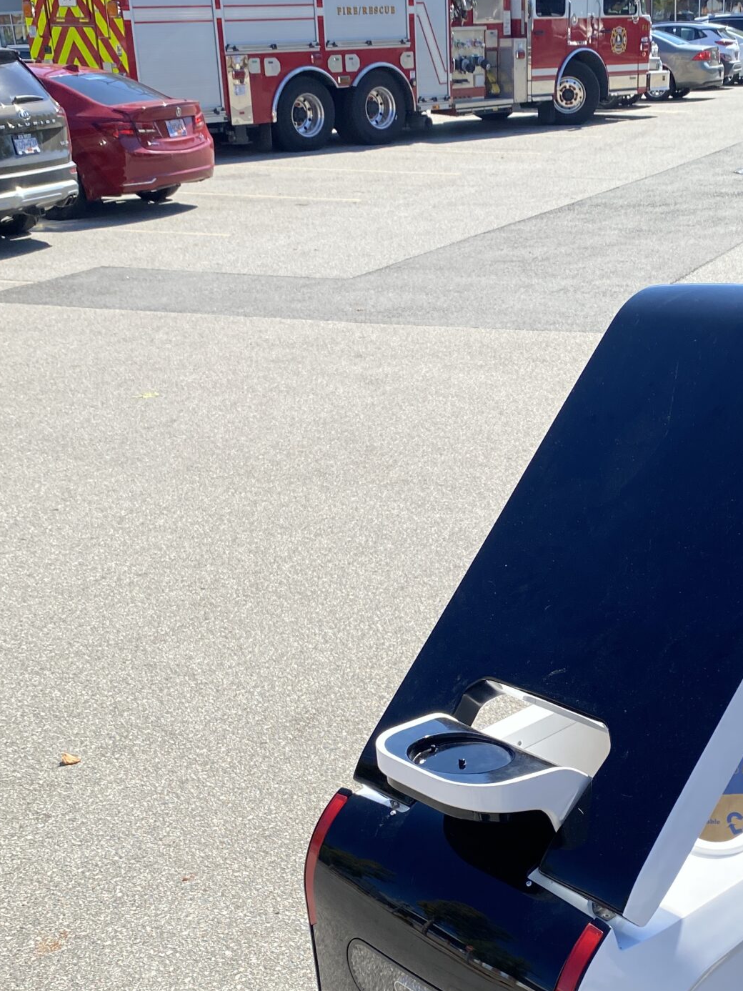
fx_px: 1374
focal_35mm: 48
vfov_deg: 39.0
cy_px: 690
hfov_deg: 29.9
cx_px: 530
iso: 32
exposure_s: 1/1838
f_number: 1.8
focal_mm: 4.25
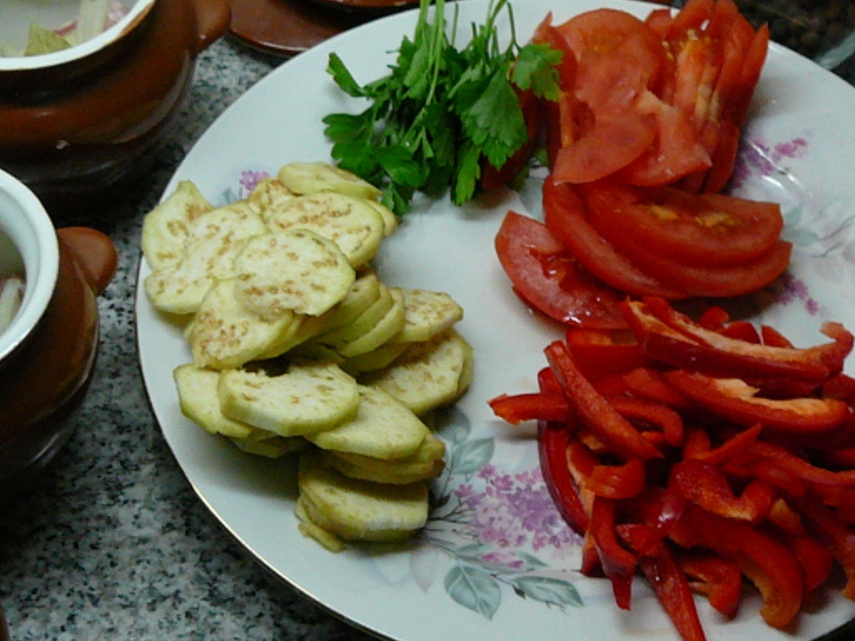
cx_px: 356
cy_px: 431
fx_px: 1729
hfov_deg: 27.7
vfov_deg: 20.9
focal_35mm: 70
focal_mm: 5.2
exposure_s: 1/80
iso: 200
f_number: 2.8
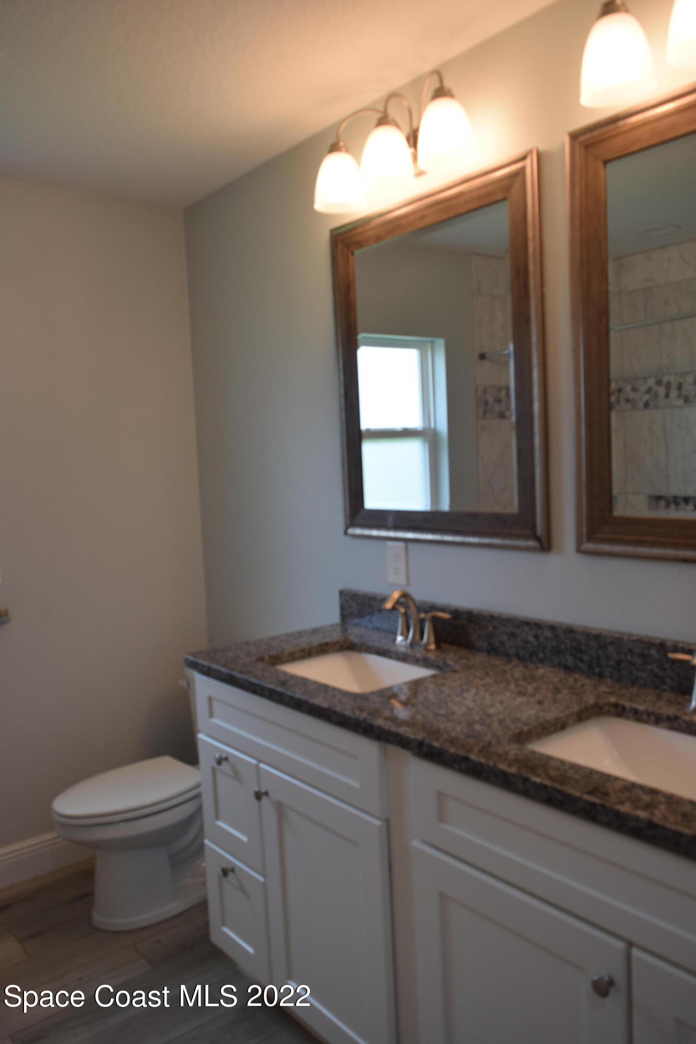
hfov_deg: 47.9
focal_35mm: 27
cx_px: 348
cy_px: 522
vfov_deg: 67.4
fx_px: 783
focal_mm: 18
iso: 400
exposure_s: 1/125
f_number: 5.6
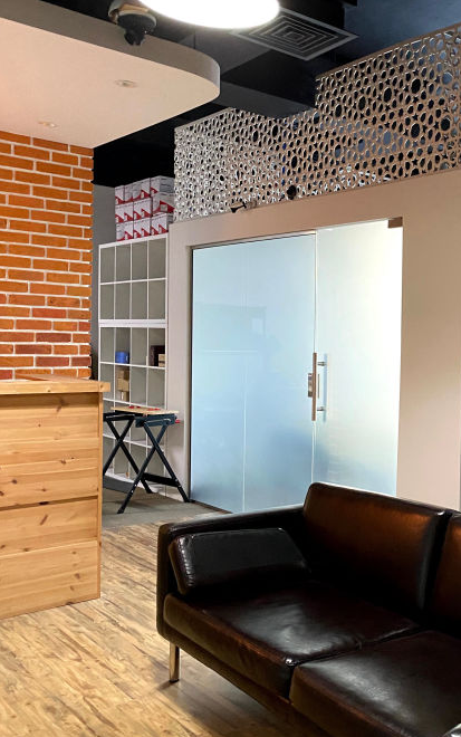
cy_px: 370
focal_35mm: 37
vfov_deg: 52.7
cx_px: 440
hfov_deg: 32.3
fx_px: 743
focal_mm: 4.25
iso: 400
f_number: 1.8
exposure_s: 1/50
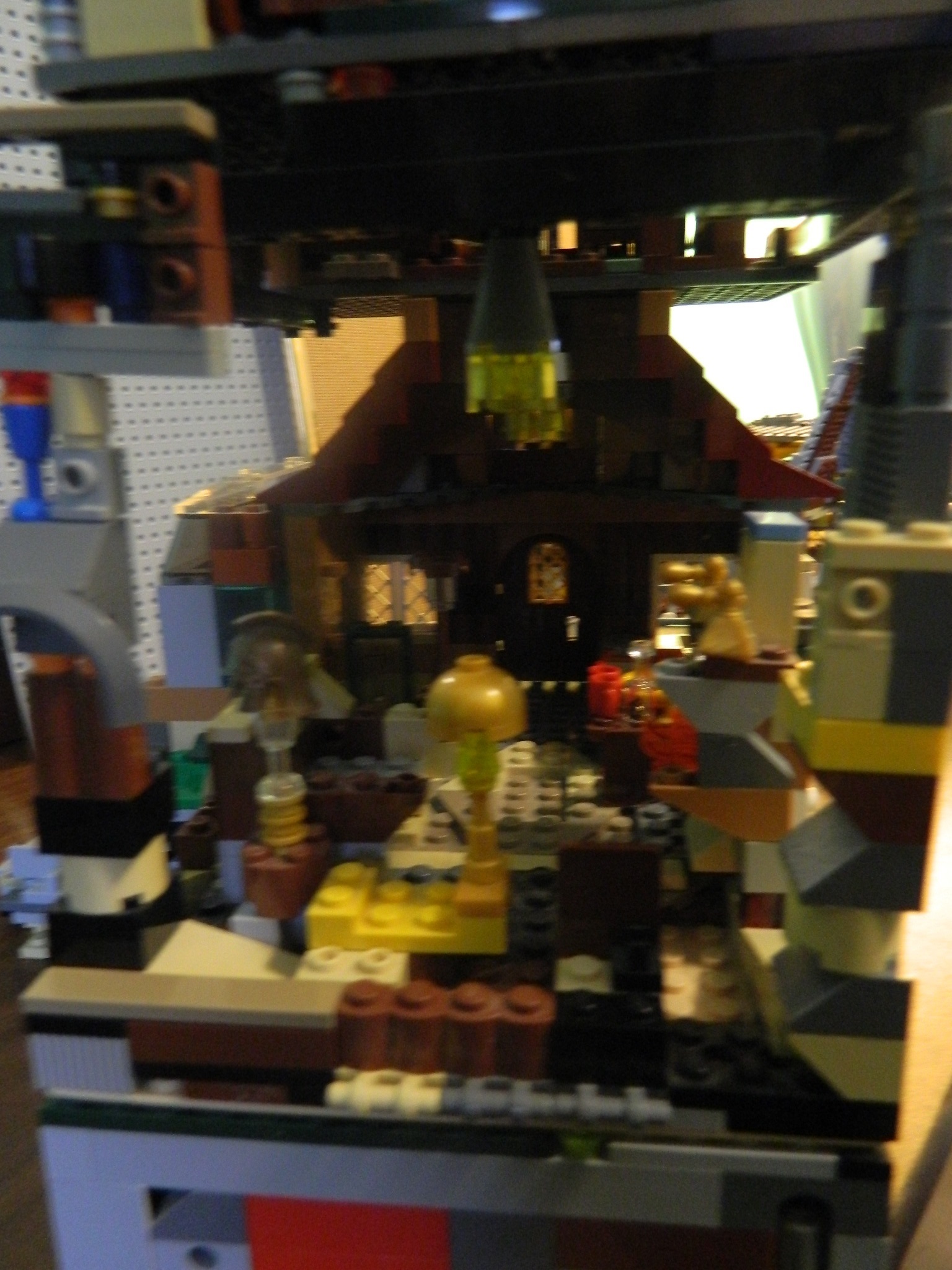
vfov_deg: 69.4
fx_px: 917
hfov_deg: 54.9
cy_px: 635
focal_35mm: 25
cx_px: 476
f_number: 3.1
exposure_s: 1/10
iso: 400
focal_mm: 4.5
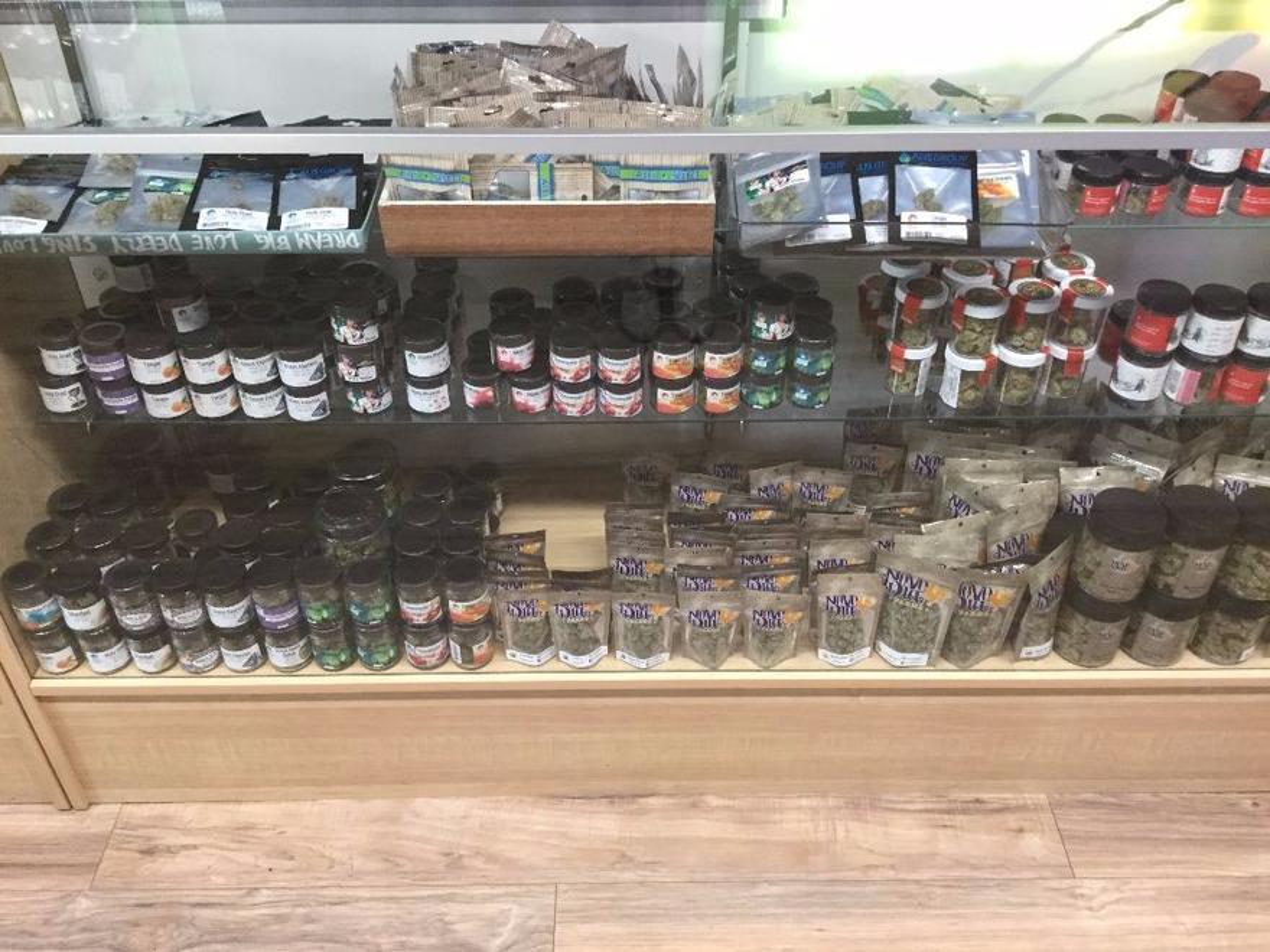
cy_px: 476
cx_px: 635
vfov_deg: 45.4
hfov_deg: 58.4
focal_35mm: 31
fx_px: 1137
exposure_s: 1/30
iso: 125
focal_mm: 3.3
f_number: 2.4
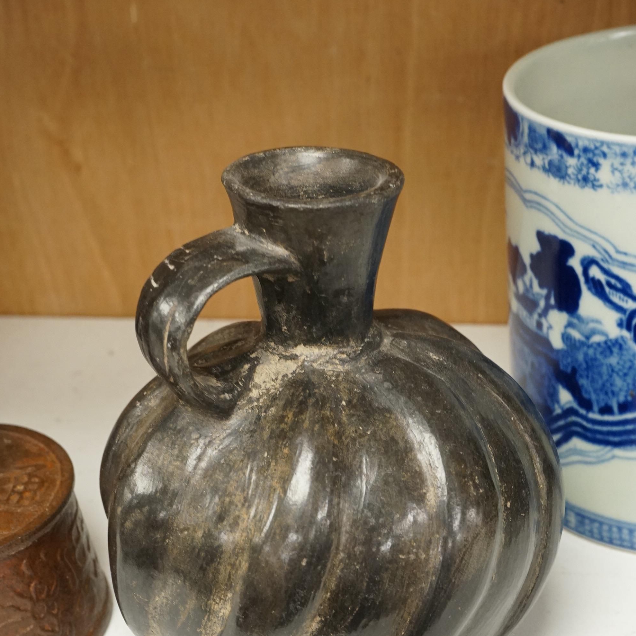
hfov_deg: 24.3
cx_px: 320
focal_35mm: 71
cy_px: 399
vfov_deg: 24.3
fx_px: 1476
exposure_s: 1/50
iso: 2500
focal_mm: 55
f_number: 10
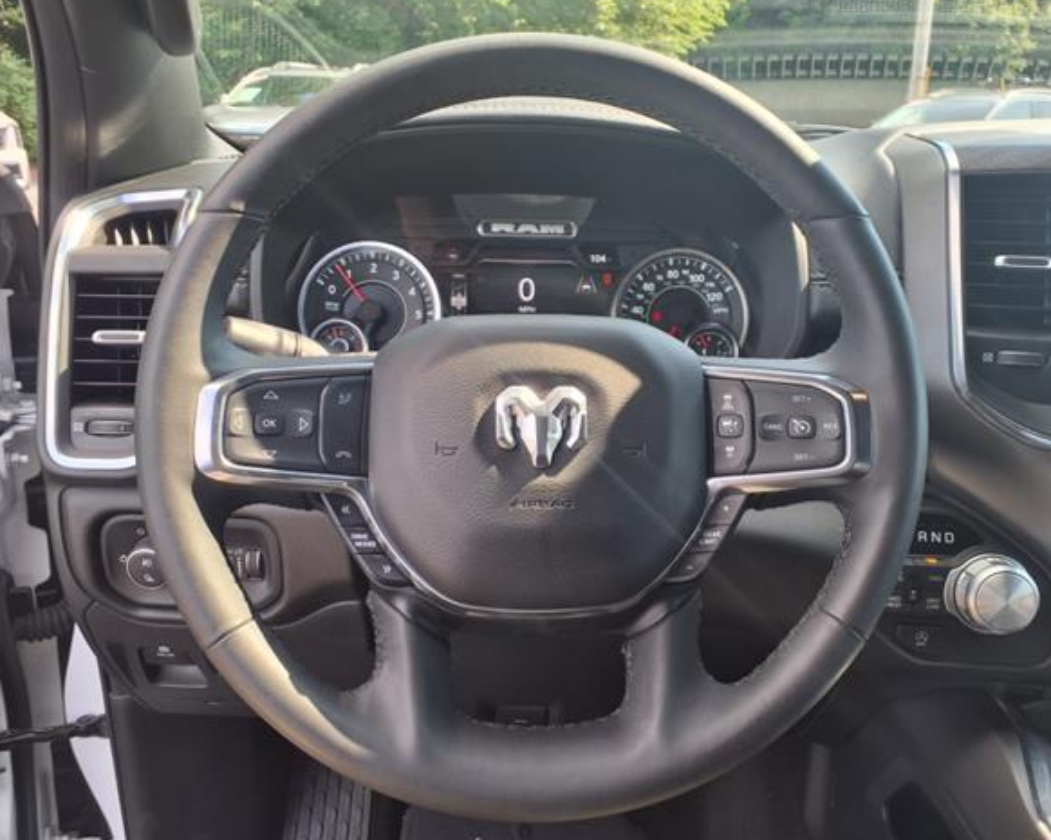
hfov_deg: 60.4
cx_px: 551
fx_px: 902
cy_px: 410
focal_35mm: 29
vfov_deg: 49.9
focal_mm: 3.58
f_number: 1.9
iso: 40
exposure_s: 1/182
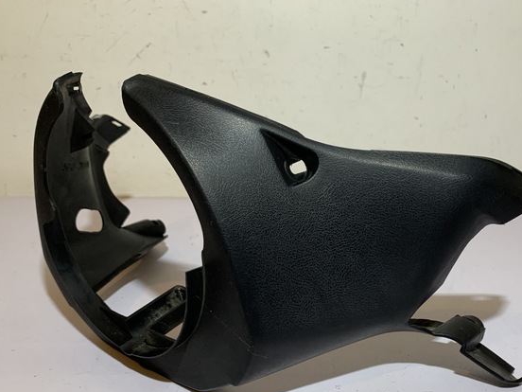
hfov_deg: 51.0
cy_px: 249
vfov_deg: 39.4
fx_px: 543
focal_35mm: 36
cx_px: 312
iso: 80
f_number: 1.8
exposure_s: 1/121
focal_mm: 4.25
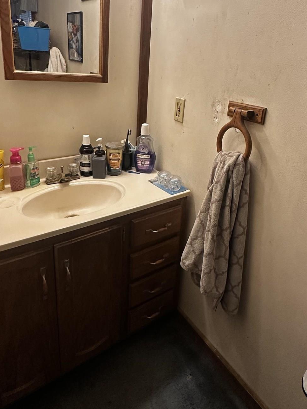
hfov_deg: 54.7
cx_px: 177
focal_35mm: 25
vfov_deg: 68.0
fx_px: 296
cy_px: 147
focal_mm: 2.22
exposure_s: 1/120
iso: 250
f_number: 2.2
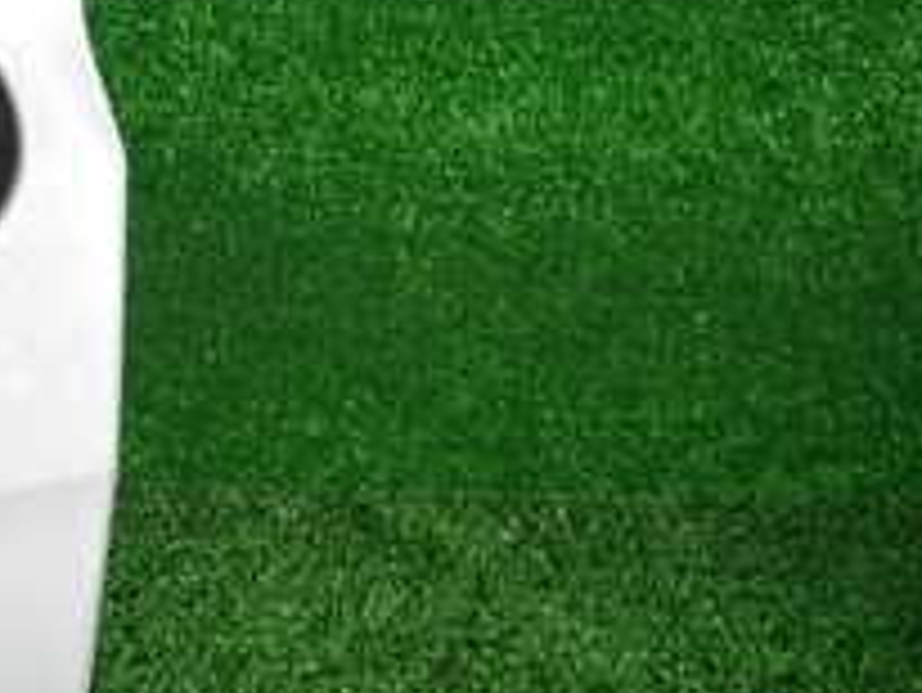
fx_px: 1945
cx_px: -306
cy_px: 81
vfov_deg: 19.8
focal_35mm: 73
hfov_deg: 23.3
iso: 200
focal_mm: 4.5
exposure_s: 1/125
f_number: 2
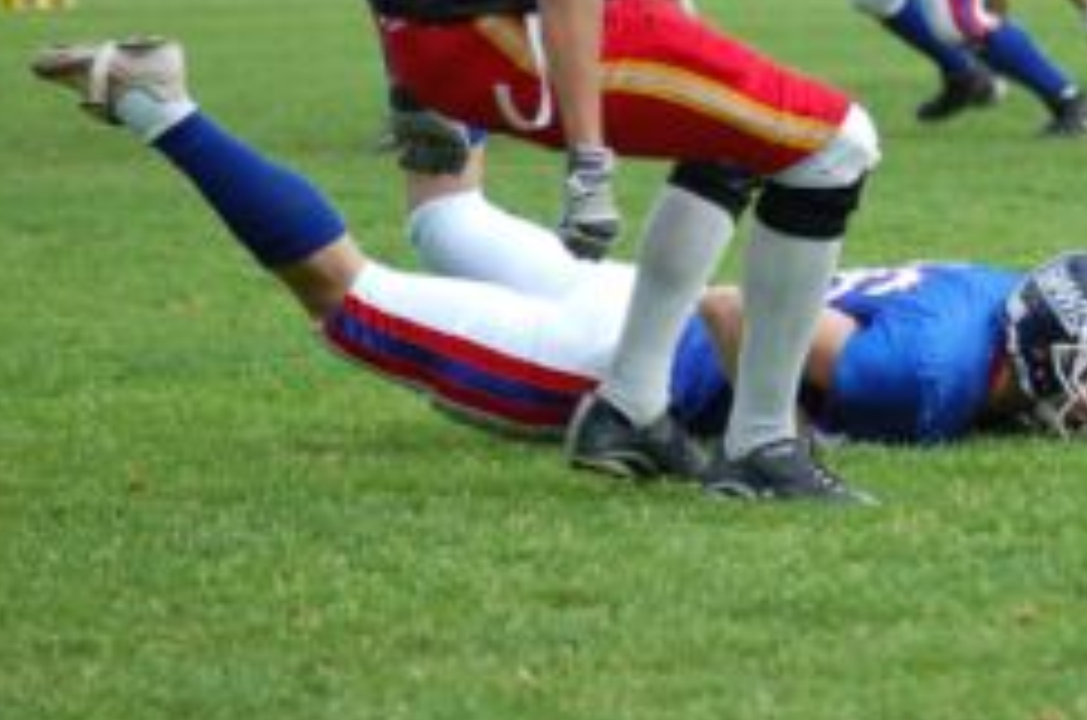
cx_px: 928
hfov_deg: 6.7
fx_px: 9251
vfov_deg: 4.5
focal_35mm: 307
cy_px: 273
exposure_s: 1/1000
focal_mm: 110
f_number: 4.2
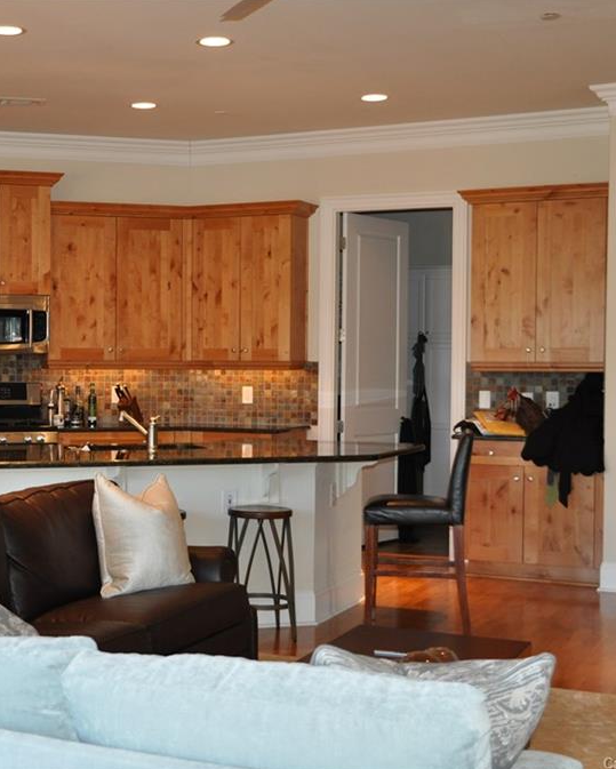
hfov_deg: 26.0
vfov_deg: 32.6
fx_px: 1314
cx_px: 142
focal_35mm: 58
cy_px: 386
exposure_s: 1/60
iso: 800
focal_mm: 27
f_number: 3.8
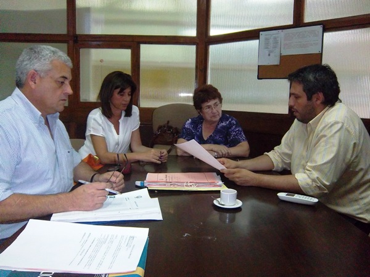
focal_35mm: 28
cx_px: 185
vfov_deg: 49.7
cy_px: 138
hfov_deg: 63.4
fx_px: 299
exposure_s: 1/30
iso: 320
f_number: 3.5
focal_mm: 5.05
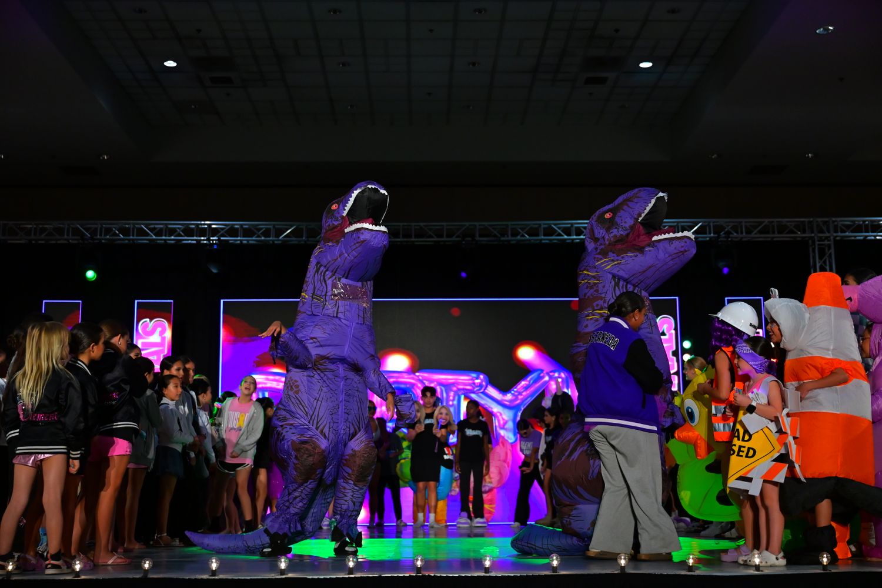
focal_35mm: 46
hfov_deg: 42.7
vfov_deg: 29.2
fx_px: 1127
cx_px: 441
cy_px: 294
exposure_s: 1/1000
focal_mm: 46
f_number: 3.2
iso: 3200
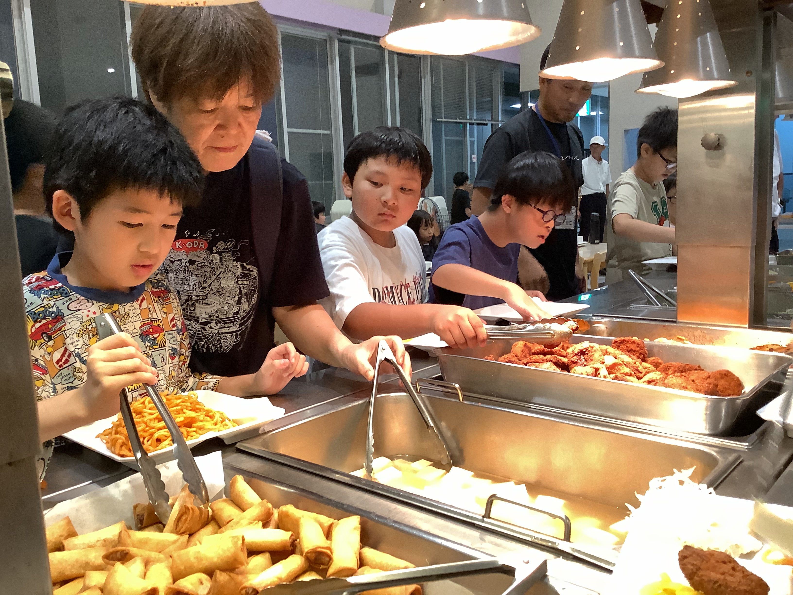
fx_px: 710
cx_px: 396
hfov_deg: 58.4
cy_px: 298
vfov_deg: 45.4
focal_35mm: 31
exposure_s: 1/50
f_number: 2.4
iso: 200
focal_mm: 3.3
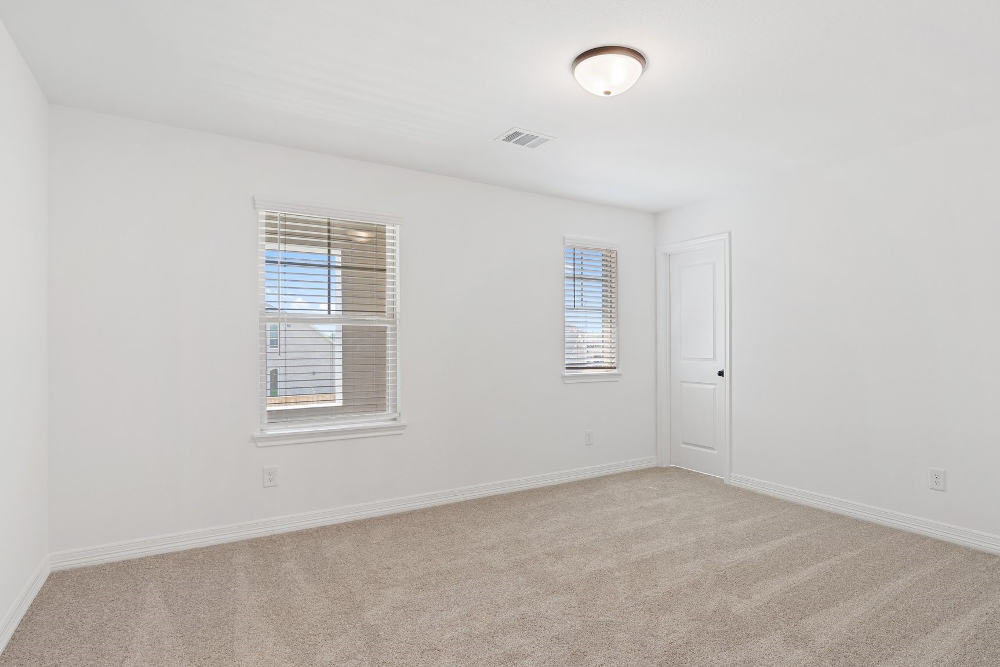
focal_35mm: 19
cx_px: 562
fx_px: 528
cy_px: 355
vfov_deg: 64.5
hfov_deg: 86.5
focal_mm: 16
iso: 320
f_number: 9
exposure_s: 1/5
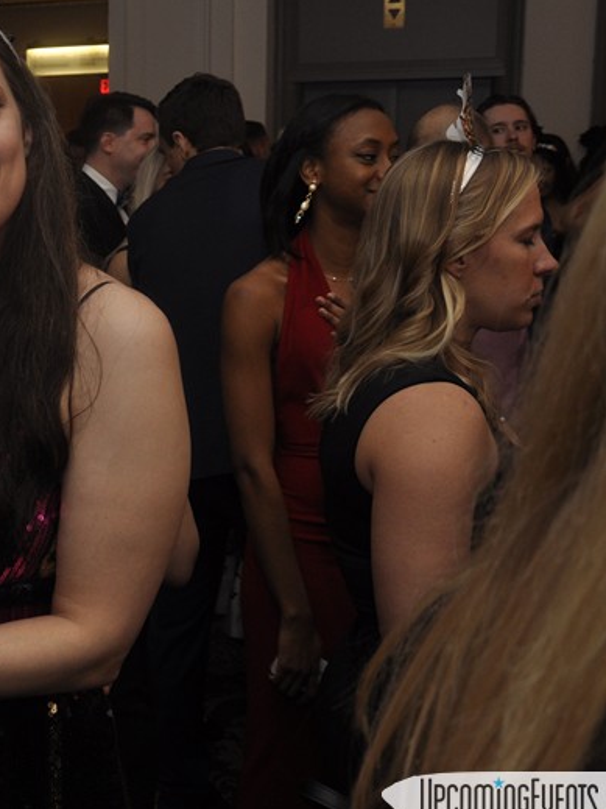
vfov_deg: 38.1
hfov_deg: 25.8
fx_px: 1168
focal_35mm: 50
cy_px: 338
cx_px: -134
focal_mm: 18
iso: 400
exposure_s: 1/60
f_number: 5
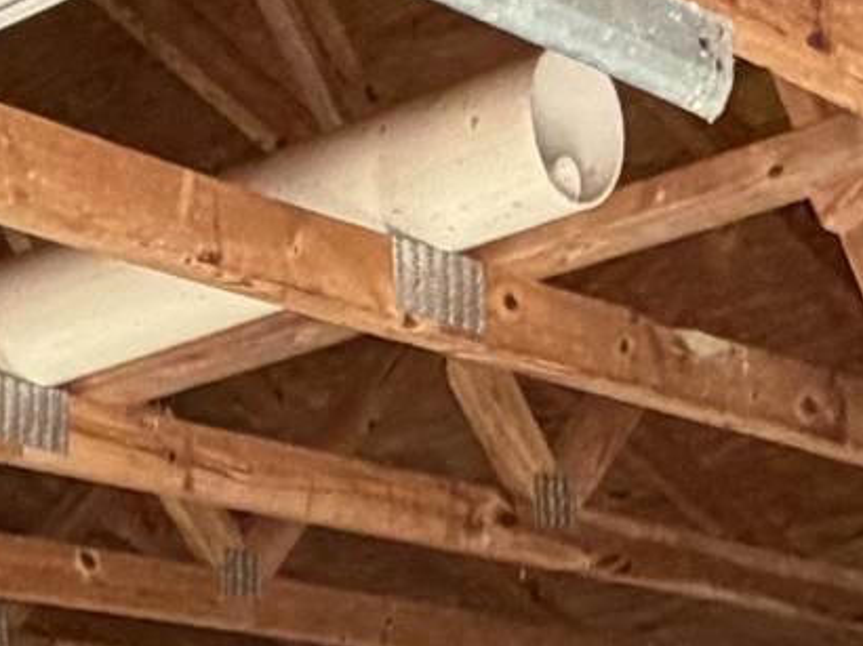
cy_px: 1336
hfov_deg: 17.9
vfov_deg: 12.3
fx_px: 2616
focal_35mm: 105
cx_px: -143
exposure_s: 1/95
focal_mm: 2.22
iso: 320
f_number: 2.2
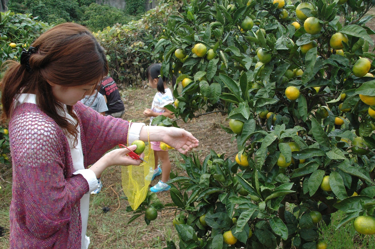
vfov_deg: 35.4
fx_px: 390
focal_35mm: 38
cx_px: 188
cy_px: 124
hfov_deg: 51.3
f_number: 8
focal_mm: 25
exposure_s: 1/250
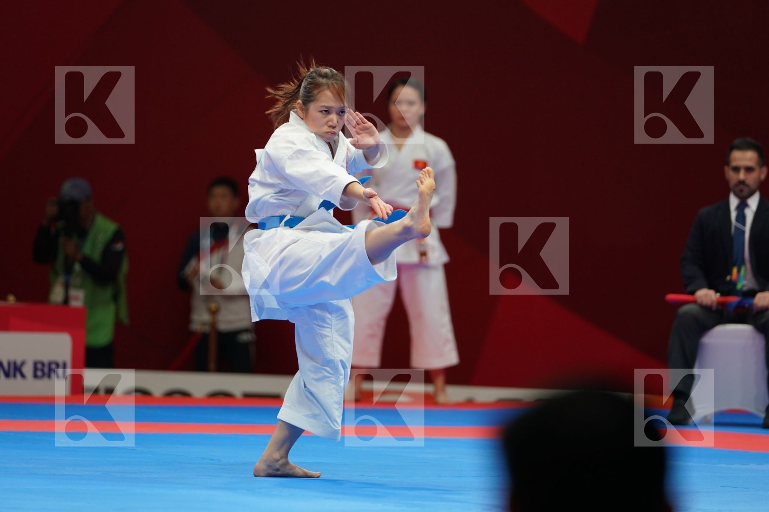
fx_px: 5447
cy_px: 256
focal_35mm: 255
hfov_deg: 8.1
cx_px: 384
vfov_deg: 5.4
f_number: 4
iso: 1250
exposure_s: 1/500
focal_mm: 255
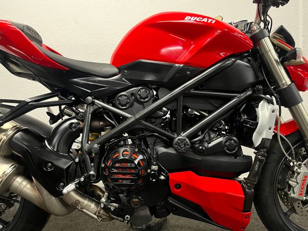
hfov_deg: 67.3
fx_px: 231
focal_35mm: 26
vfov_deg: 53.1
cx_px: 154
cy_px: 116
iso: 500
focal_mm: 5.1
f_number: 1.6
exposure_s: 1/50
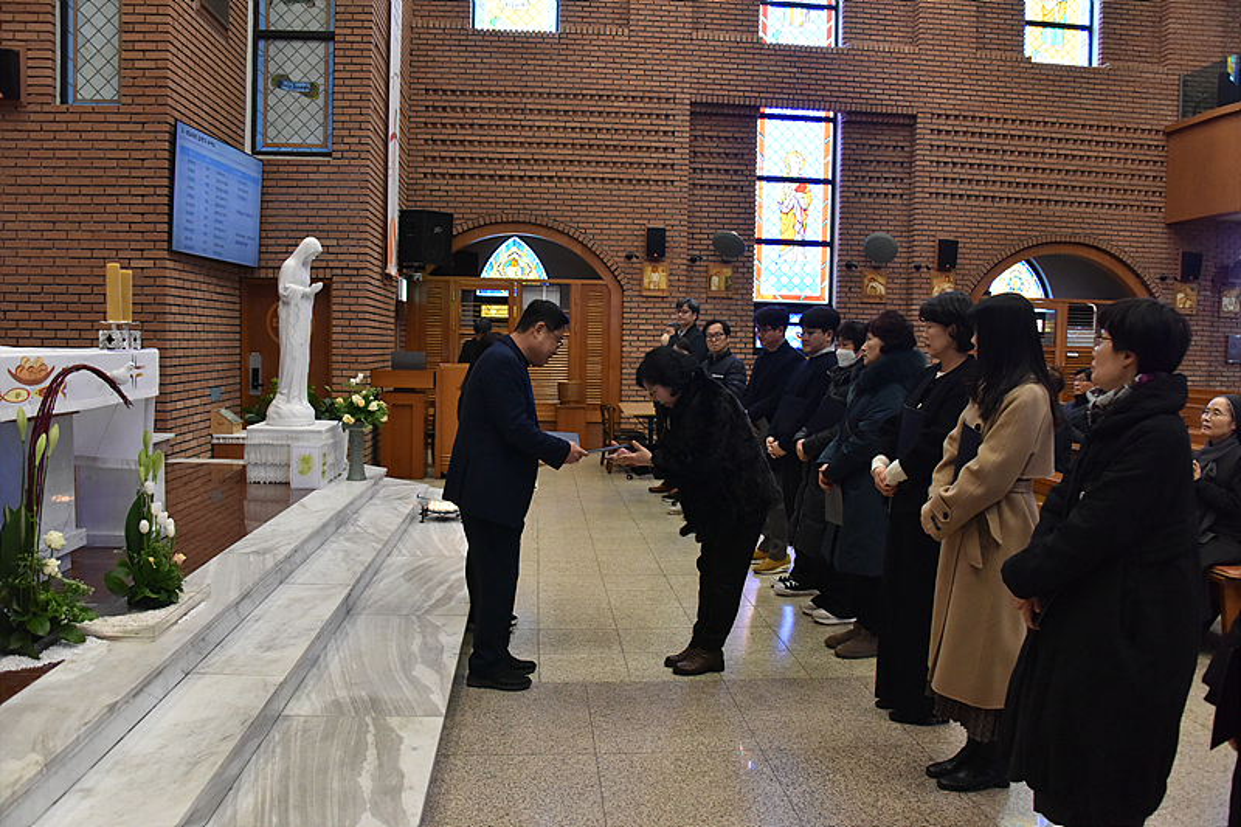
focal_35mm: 28
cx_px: 620
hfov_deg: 65.5
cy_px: 414
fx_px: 965
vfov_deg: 46.4
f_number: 6.3
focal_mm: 28
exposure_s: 1/125
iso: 4000
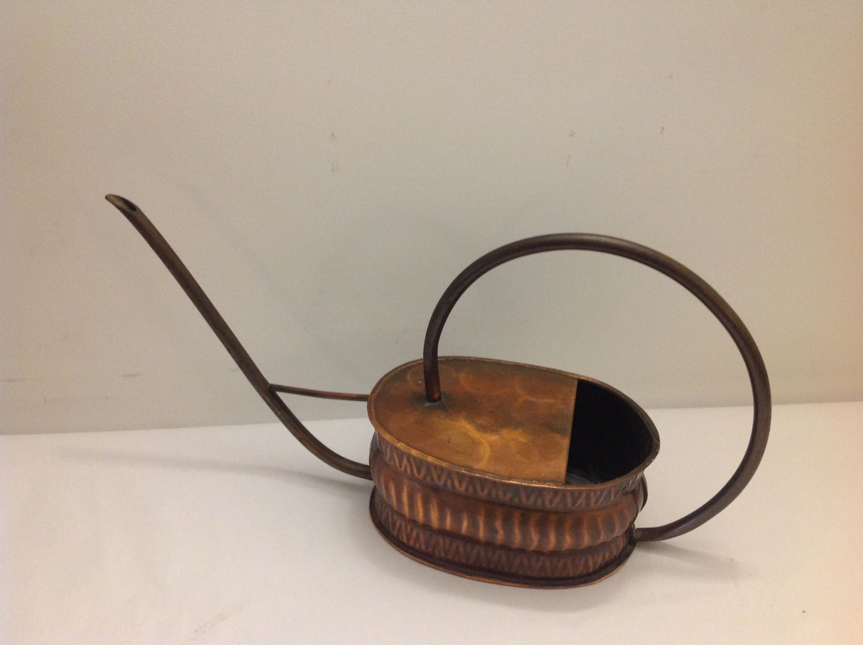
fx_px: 871
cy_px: 322
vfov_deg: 40.6
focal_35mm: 35
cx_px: 432
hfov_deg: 52.7
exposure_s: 1/15
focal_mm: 4.28
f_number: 2.4
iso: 200
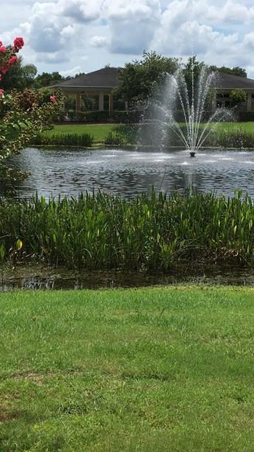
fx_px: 622
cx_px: 130
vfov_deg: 39.8
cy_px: 203
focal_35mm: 52
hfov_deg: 23.1
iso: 25
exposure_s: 1/2849
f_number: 2.2
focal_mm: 4.15
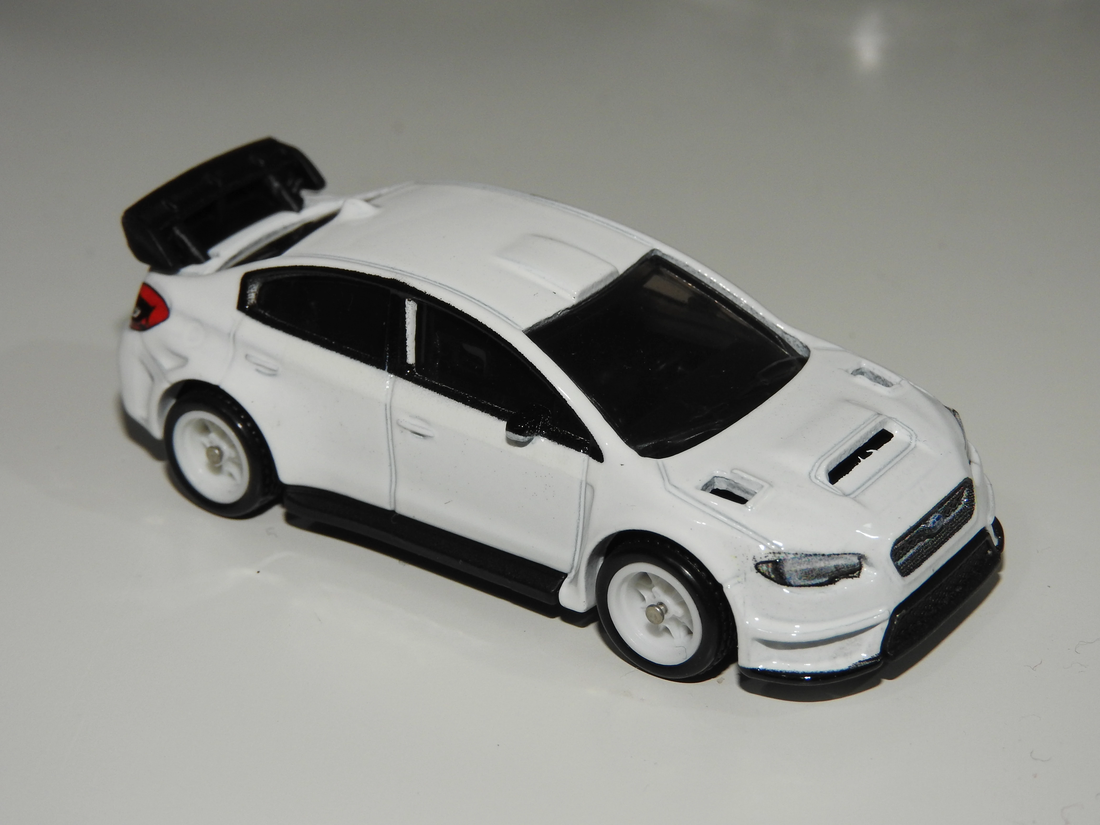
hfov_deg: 23.0
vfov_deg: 17.4
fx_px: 2701
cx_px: 550
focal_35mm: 85
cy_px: 412
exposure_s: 1/60
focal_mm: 15.2
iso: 200
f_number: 5
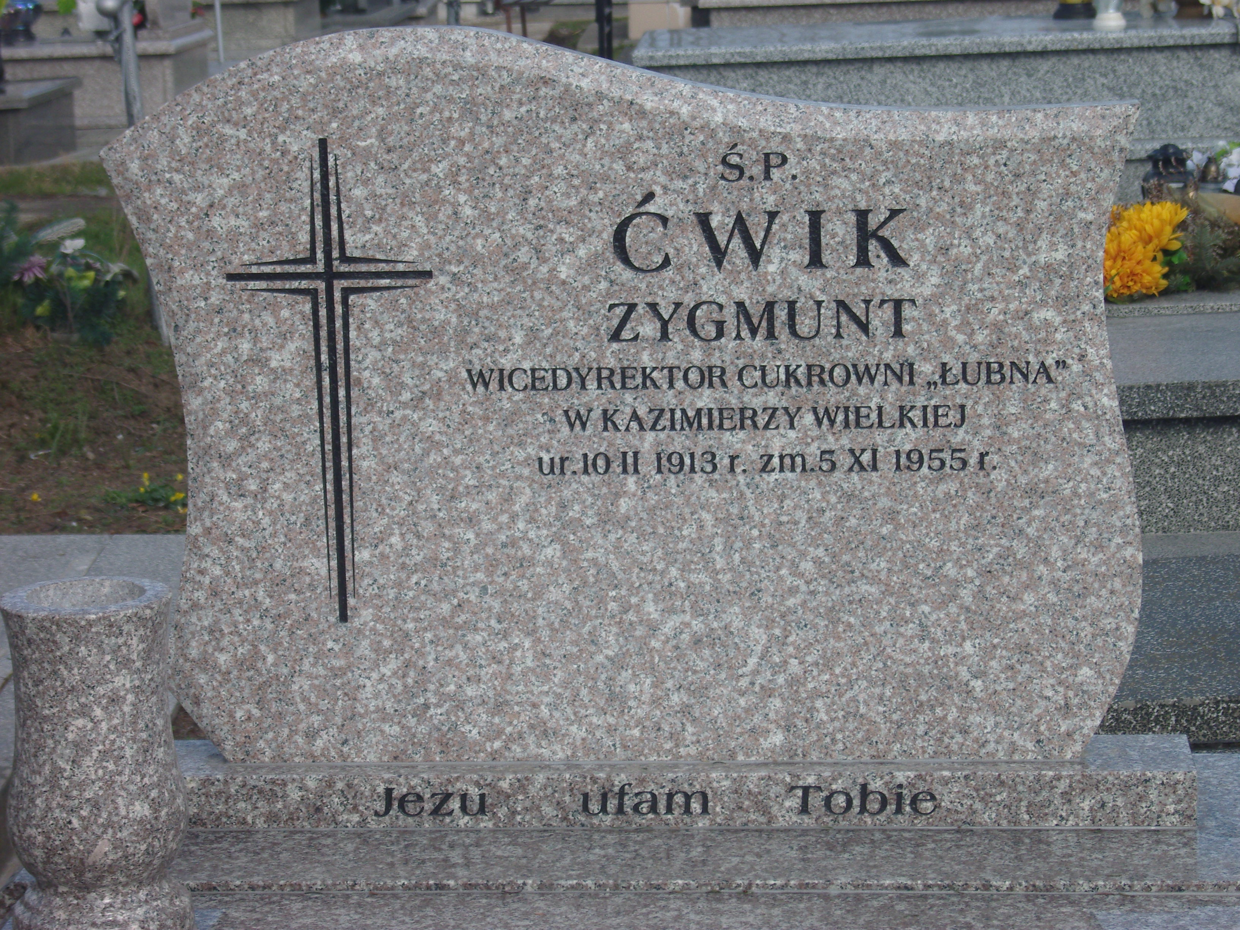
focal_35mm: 102
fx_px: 3654
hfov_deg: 19.3
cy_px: 465
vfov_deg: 14.5
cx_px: 620
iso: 100
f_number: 5.2
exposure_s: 1/500
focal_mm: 21.9
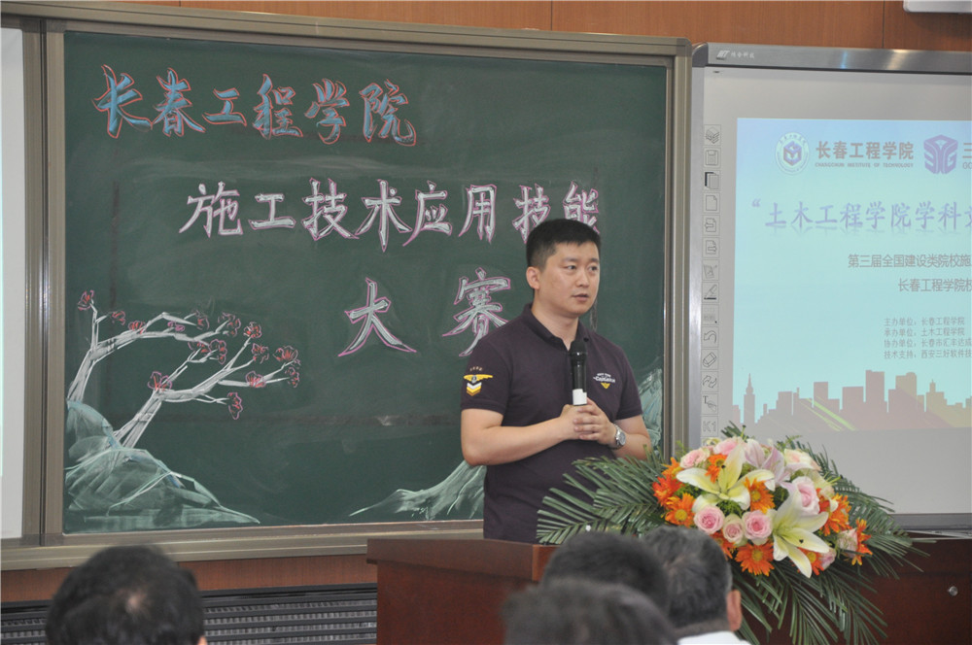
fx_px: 3640
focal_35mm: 135
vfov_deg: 10.1
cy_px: 322
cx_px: 486
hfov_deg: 15.2
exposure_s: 1/60
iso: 800
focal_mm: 90
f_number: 5.6
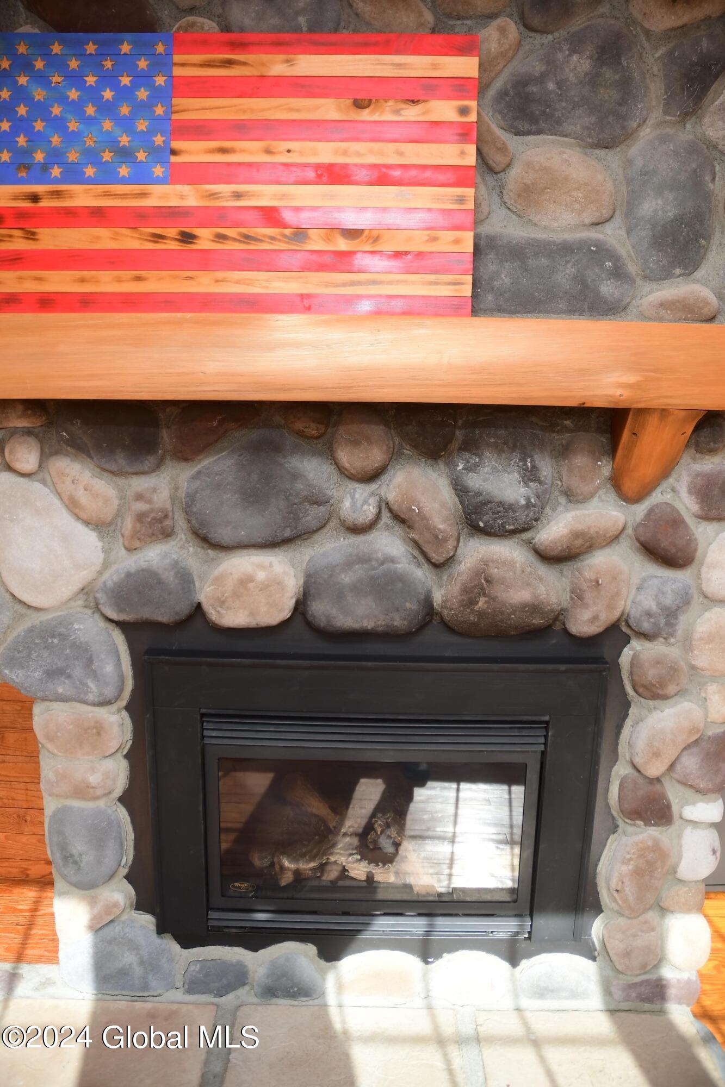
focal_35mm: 27
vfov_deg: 67.4
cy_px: 544
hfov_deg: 47.9
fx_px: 816
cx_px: 362
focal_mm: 18
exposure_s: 1/640
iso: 320
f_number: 3.5
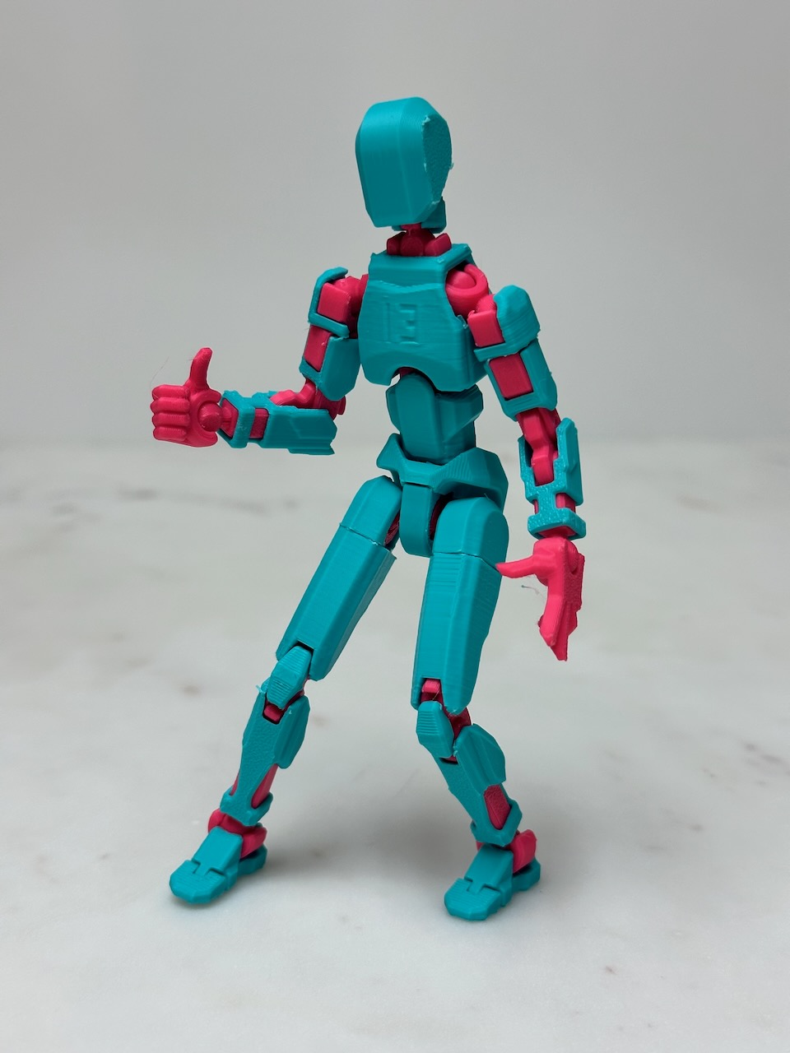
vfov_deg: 39.7
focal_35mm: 48
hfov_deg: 30.3
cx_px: 395
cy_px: 526
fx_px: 1461
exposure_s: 1/120
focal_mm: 6.86
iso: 80
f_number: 1.78
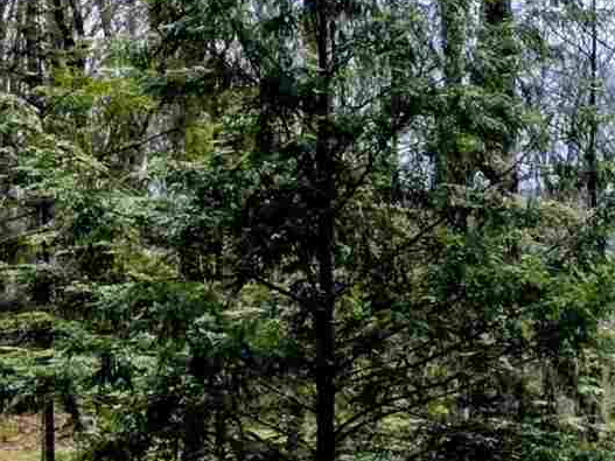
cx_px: 1100
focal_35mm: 134
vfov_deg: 10.9
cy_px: 525
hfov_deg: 13.3
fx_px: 2380
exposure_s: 1/3687
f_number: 1.7
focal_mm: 6.3
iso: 80
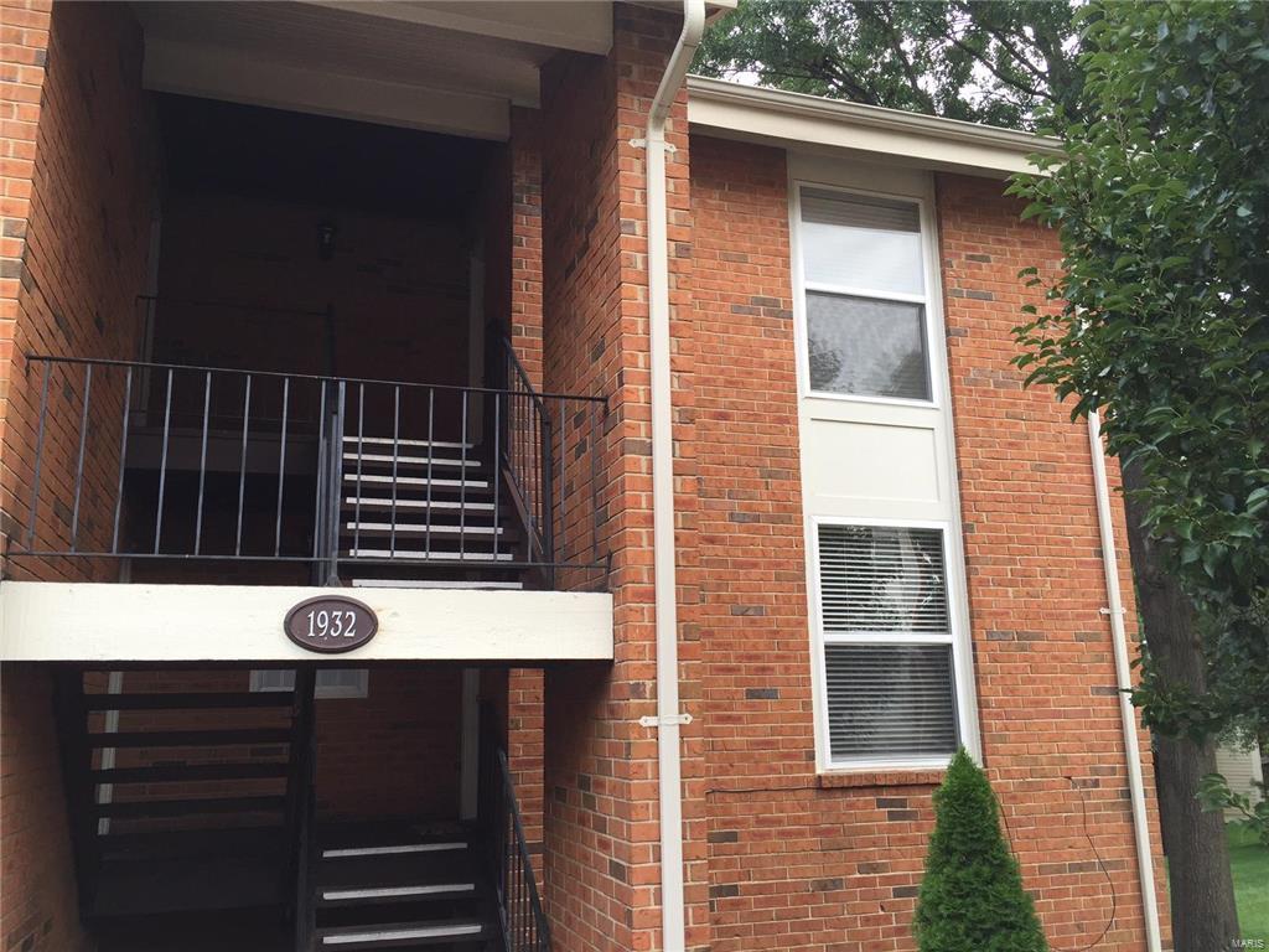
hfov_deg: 61.7
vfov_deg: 48.2
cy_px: 476
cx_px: 634
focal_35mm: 29
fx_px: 1063
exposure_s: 1/120
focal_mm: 4.15
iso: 40
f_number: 2.2
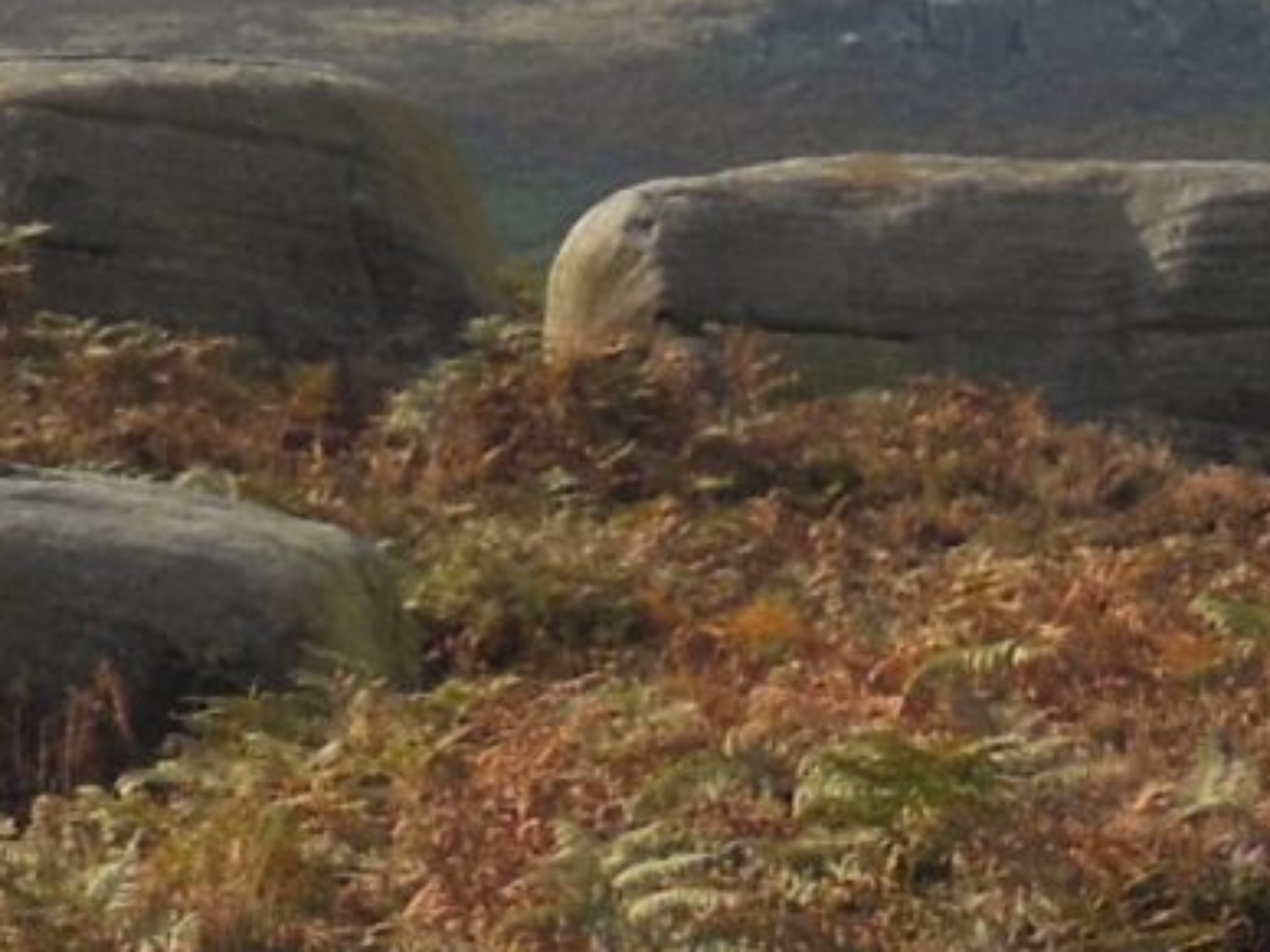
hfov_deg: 11.7
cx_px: -331
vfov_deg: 9.0
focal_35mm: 165
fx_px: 6054
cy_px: 98
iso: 125
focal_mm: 4.5
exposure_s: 1/640
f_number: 3.5
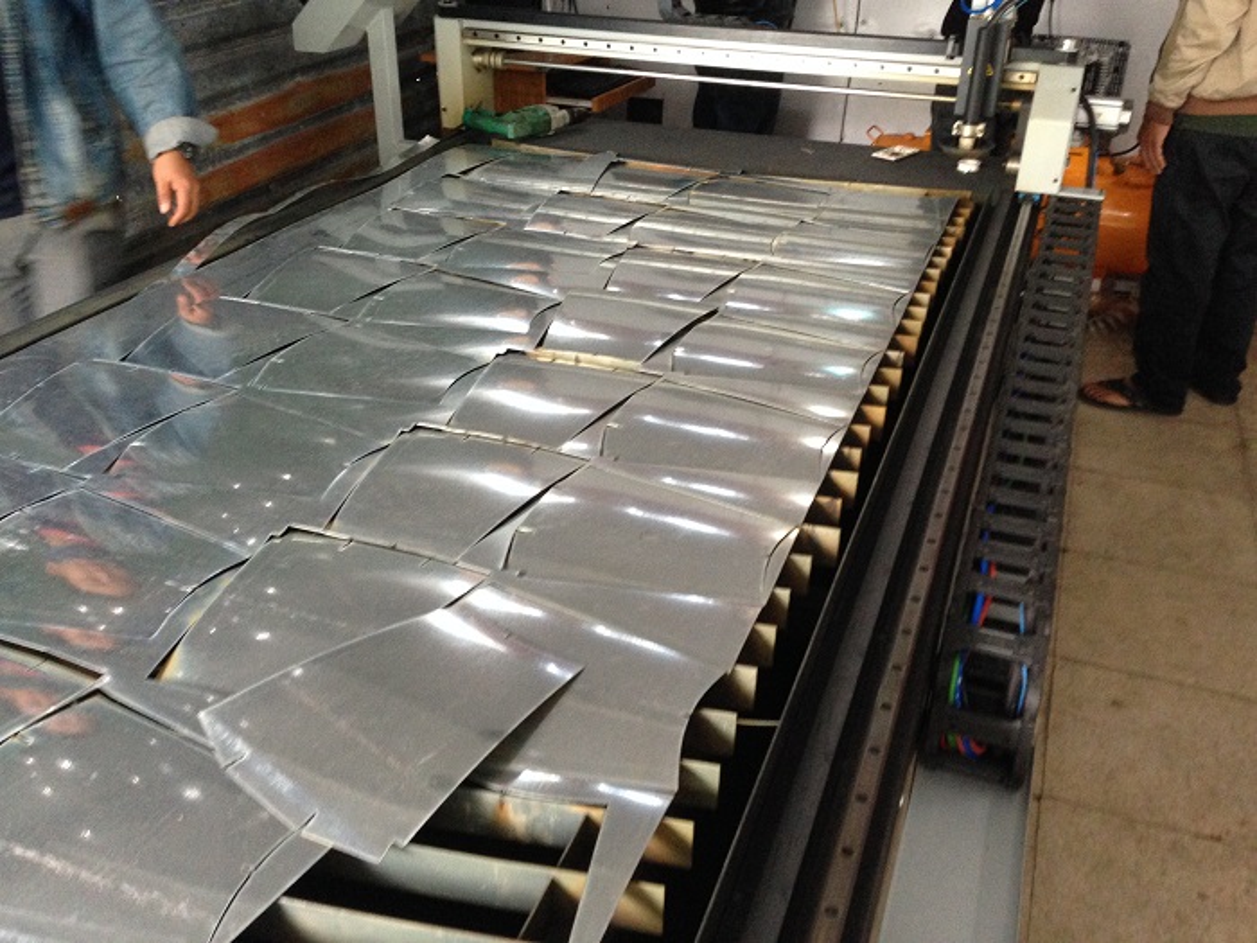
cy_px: 472
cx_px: 628
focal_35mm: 33
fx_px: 1198
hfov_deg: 55.4
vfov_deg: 42.9
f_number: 2.4
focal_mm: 4.12
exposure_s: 1/20
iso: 250
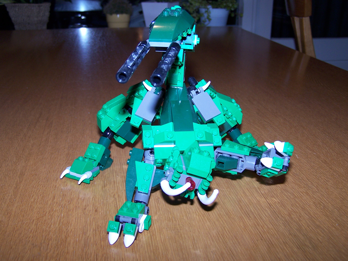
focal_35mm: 40
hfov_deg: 46.8
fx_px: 402
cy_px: 130
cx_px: 174
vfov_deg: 36.0
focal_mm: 6.7
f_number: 2.8
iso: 80
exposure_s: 1/60
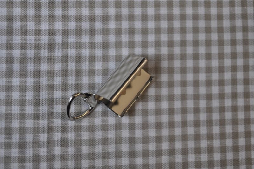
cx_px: 127
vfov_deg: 21.5
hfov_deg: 31.9
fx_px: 444
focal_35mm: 63
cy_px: 84
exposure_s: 1/100
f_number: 5
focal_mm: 42
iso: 400
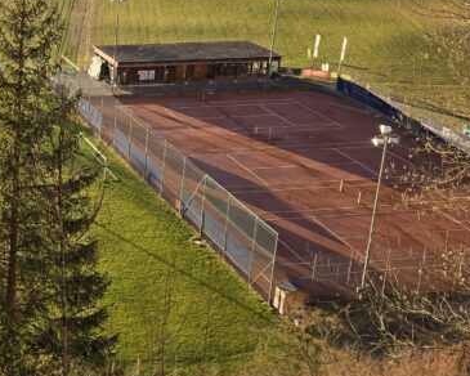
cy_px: 55
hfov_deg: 27.2
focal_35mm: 63
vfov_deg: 23.7
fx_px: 876
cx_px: -62
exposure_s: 1/256
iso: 12
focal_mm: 6.3
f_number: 1.7
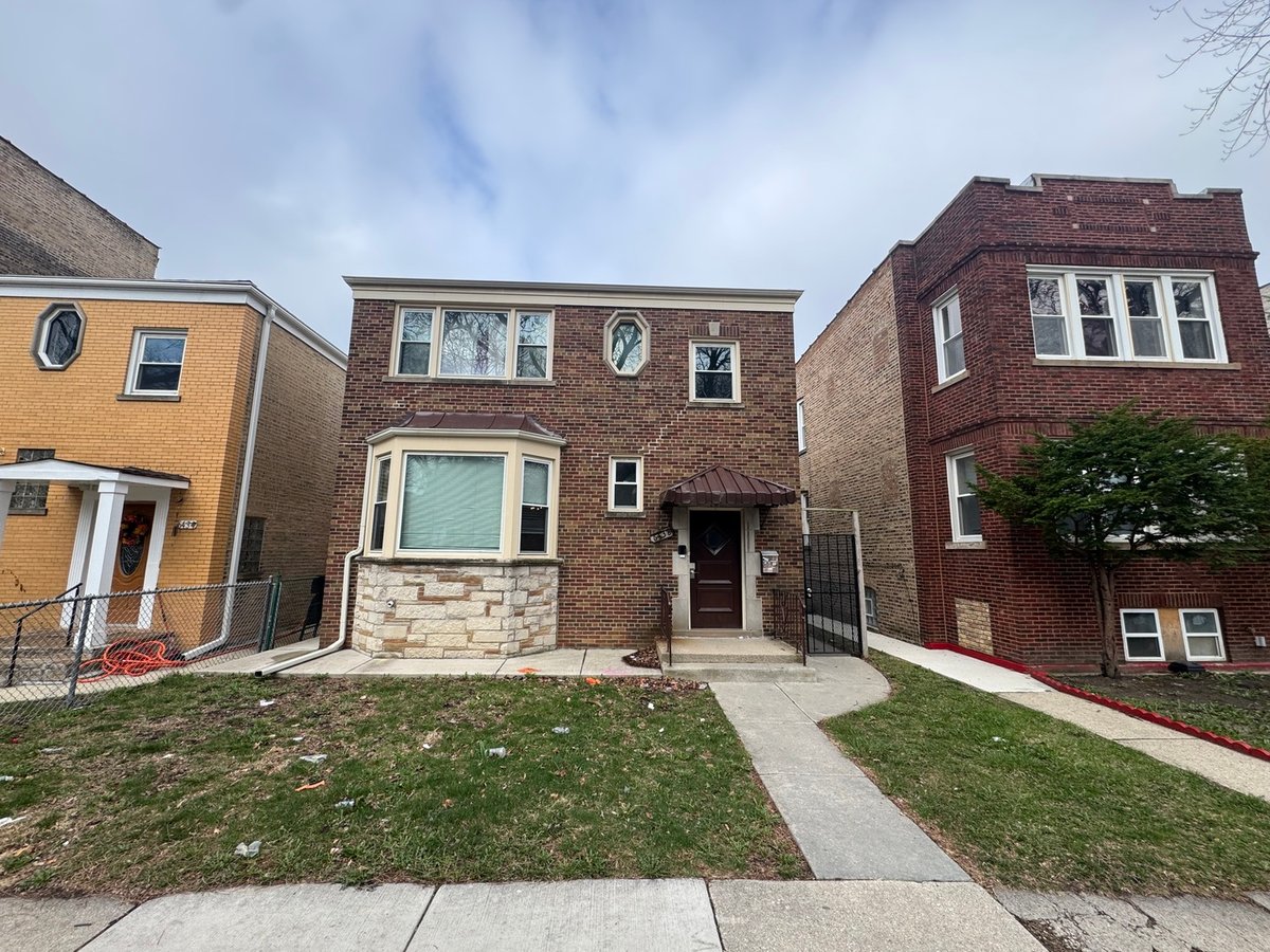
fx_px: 514
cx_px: 635
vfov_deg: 85.7
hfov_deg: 102.1
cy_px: 476
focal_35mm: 14
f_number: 2.2
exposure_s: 1/591
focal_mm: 2.22
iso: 40
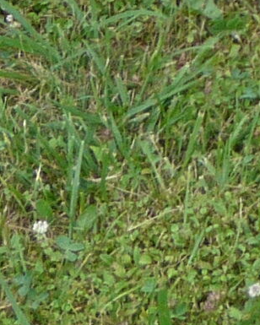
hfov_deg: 5.5
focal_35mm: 265
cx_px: 729
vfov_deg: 6.8
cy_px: -556
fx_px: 2549
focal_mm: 5.5
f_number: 3.1
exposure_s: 1/125
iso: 100
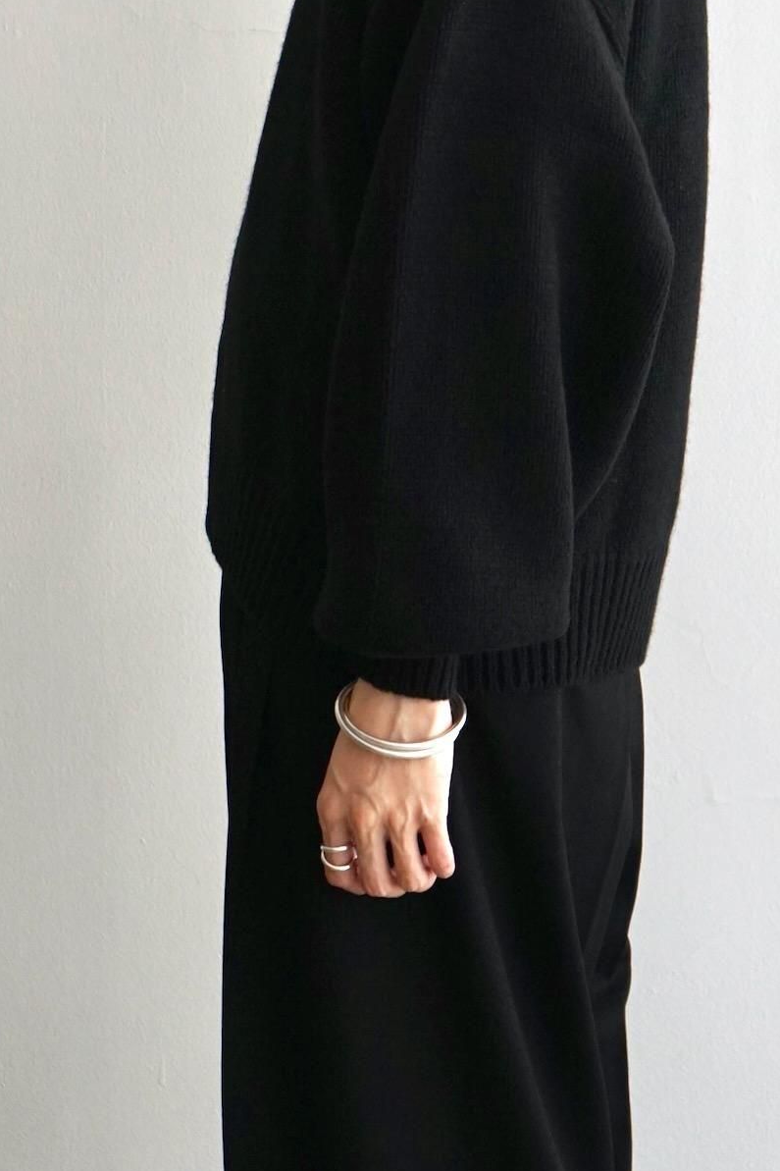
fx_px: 2796
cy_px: 309
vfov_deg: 23.4
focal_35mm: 86
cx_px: 444
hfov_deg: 15.9
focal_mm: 57
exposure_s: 1/160
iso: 1250
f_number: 5
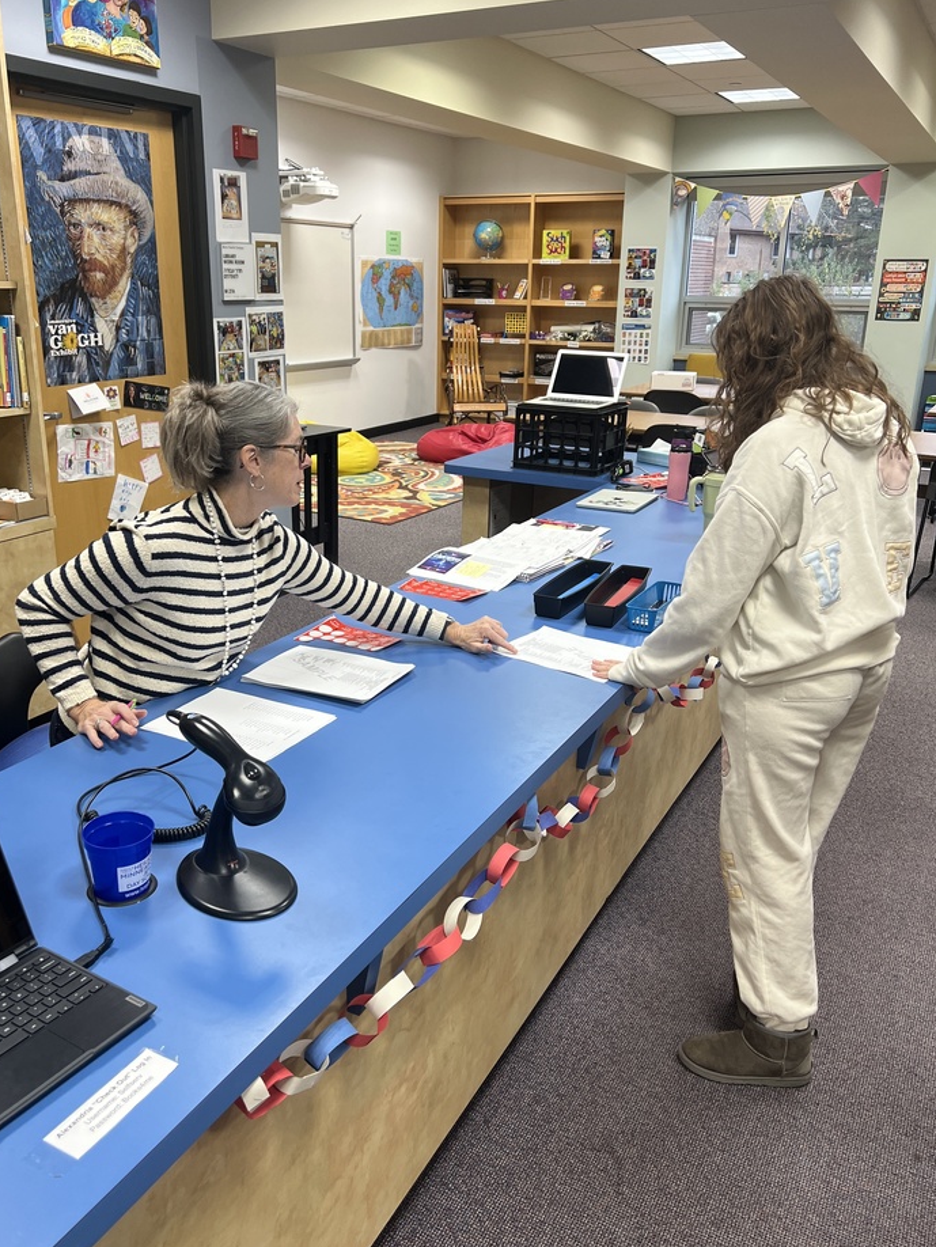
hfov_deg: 48.2
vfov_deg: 61.6
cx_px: 416
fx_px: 1045
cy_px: 622
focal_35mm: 29
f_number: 1.5
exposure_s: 1/60
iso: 80
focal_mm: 5.7
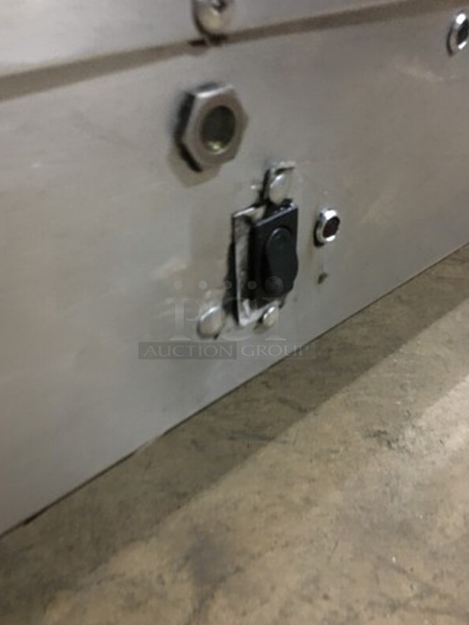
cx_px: 227
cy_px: 318
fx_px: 542
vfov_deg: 59.9
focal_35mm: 30
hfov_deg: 46.8
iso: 125
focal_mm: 4.15
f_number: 2.2
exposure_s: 1/4
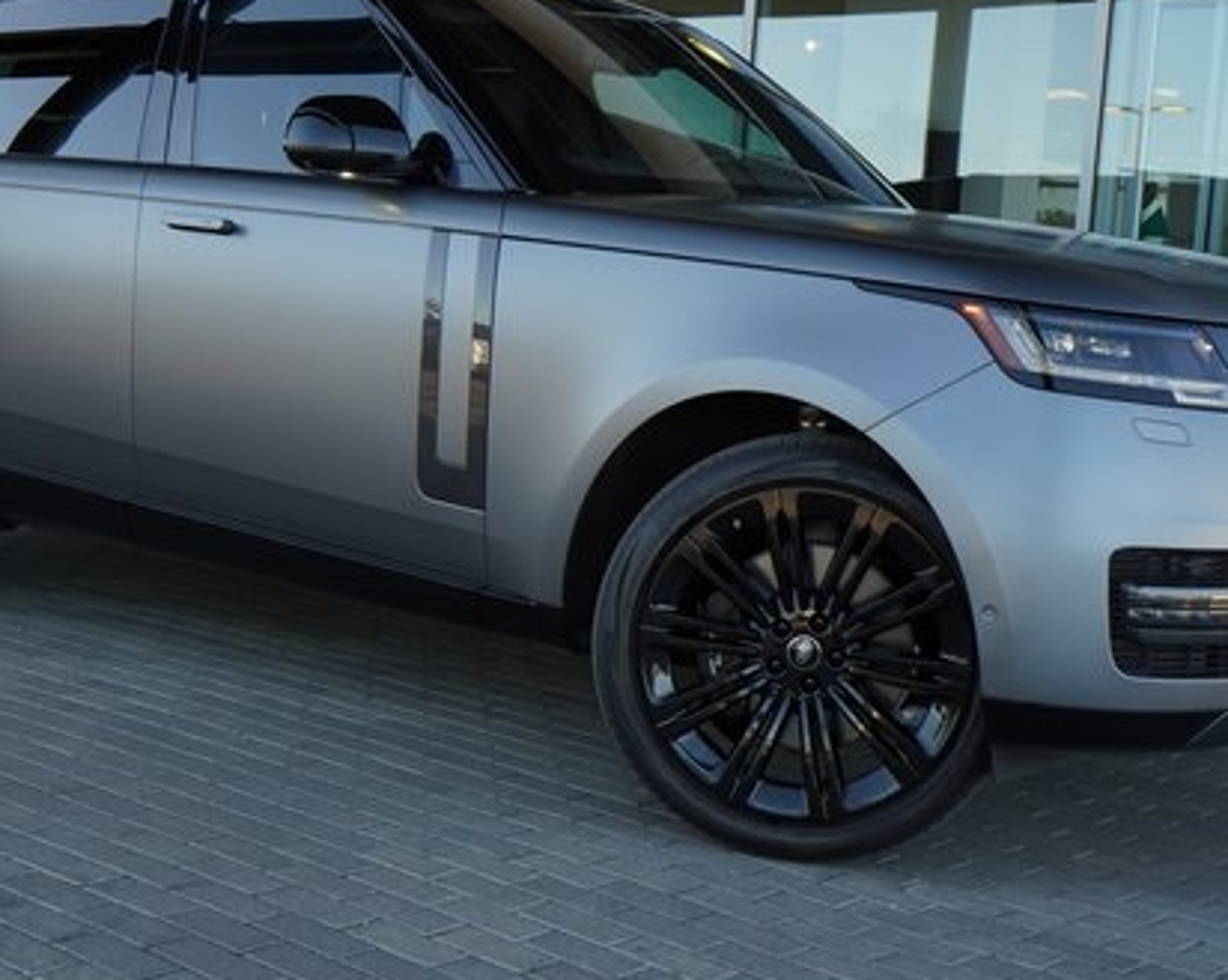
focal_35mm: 54
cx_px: 566
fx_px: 1961
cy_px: 410
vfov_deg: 28.0
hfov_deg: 34.8
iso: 800
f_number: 8
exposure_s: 1/400
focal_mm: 37
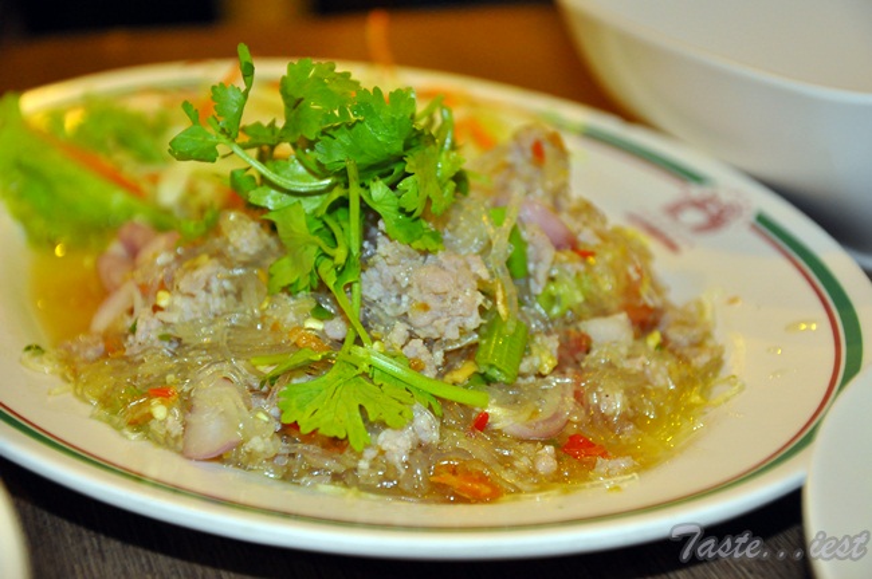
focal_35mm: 112
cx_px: 436
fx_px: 2722
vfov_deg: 12.2
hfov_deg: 18.2
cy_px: 290
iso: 1250
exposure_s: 1/60
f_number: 5.3
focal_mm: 75
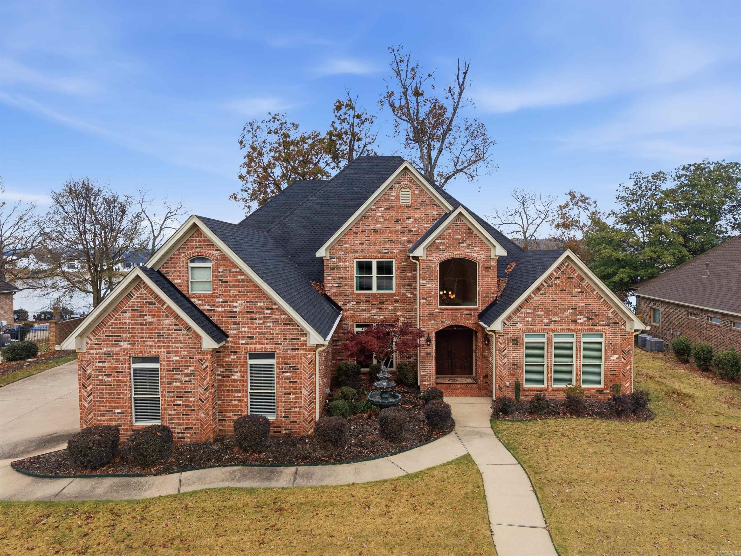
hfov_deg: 71.6
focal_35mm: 24
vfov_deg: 56.8
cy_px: 278
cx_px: 370
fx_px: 514
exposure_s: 1/3200
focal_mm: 8.7
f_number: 1.8
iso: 200
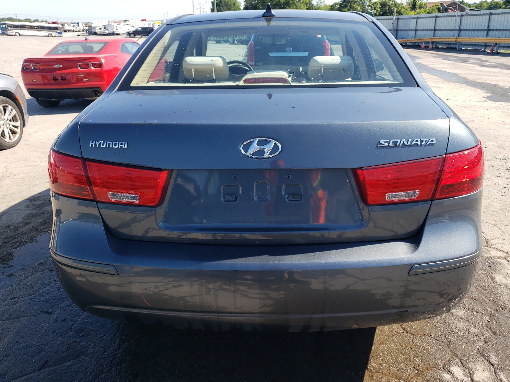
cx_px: 266
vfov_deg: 49.7
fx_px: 412
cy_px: 185
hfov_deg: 63.4
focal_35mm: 28
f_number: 1.5
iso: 50
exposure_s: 1/1250
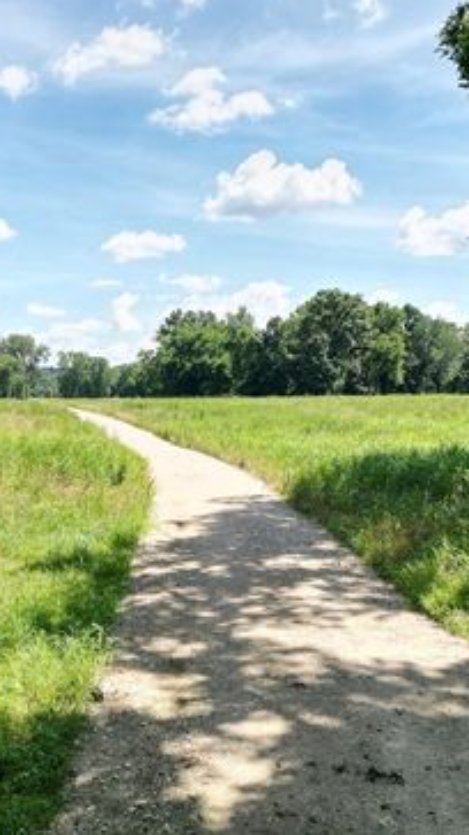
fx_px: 796
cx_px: 143
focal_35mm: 36
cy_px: 411
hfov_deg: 32.4
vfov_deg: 55.3
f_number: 1.7
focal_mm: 6.72
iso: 110
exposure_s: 1/350
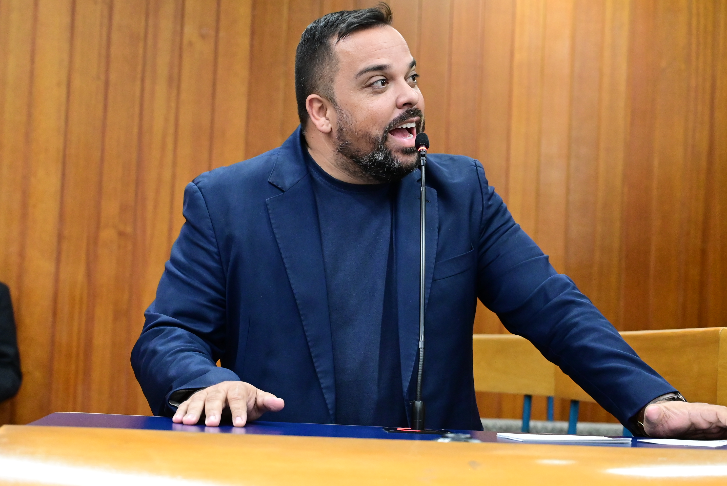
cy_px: 243
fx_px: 1576
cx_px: 364
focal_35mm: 78
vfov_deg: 17.5
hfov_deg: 26.0
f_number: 4
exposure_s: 1/125
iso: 5000
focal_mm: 52
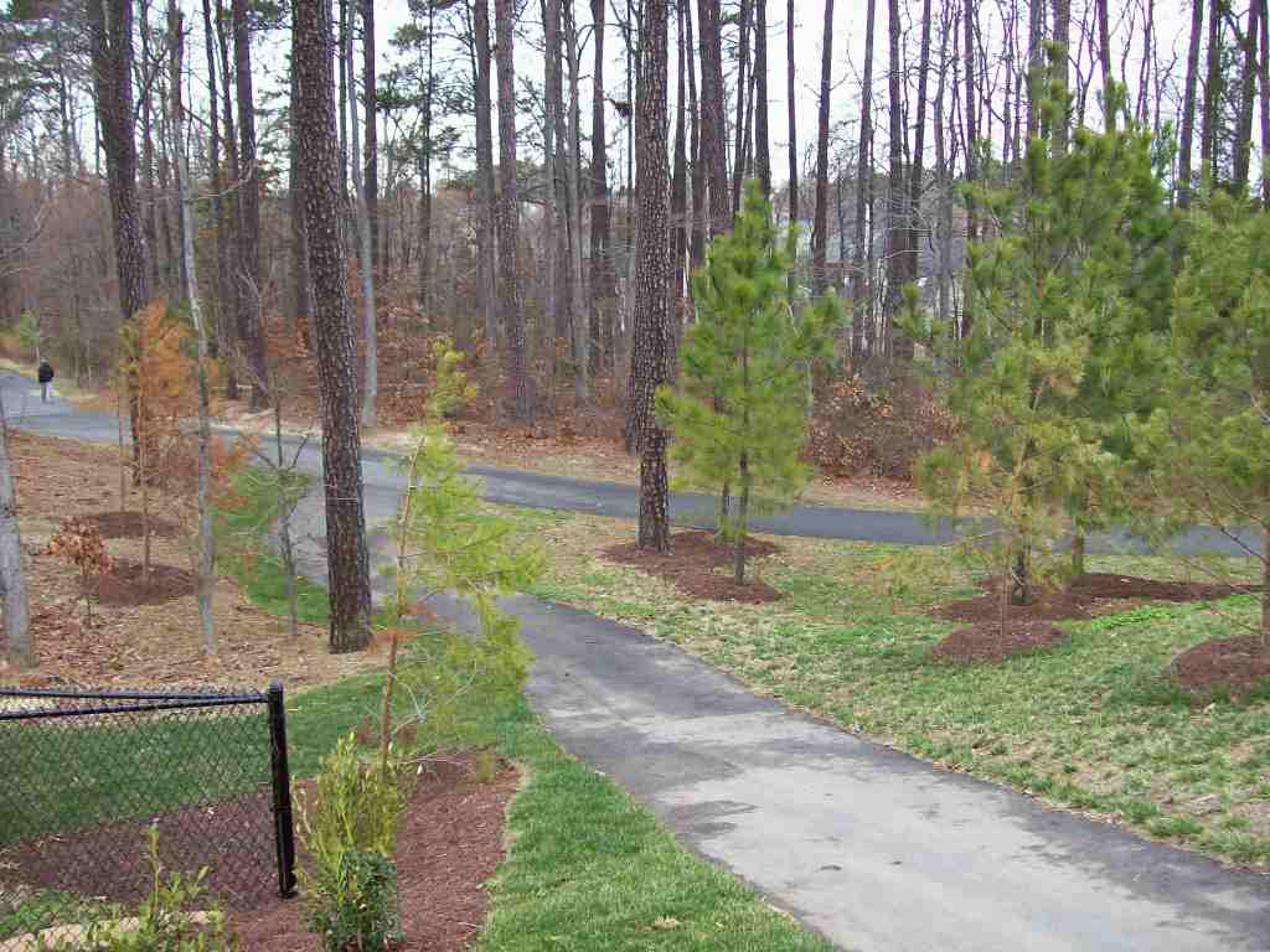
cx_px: 635
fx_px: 1321
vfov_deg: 39.7
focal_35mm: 36
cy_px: 476
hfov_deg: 51.4
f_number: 2.7
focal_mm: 6
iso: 80
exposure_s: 1/132
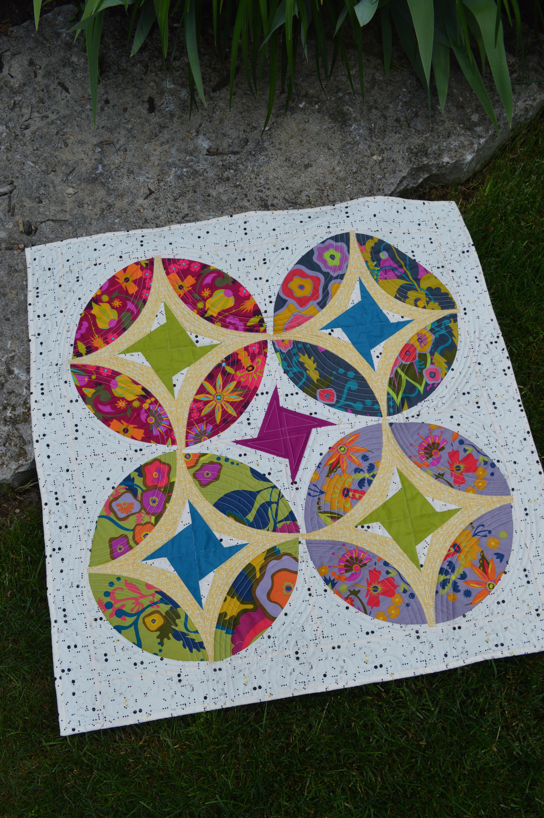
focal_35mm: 30
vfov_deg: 62.0
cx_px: 272
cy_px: 409
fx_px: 681
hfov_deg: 43.5
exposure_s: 1/320
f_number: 9
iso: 100
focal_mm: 20
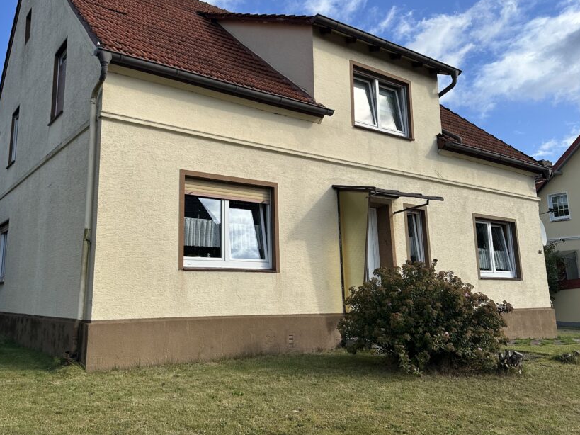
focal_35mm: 30
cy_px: 200
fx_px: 503
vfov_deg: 46.7
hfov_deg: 59.5
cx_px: 232
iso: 80
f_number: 1.78
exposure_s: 1/3247
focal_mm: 6.86
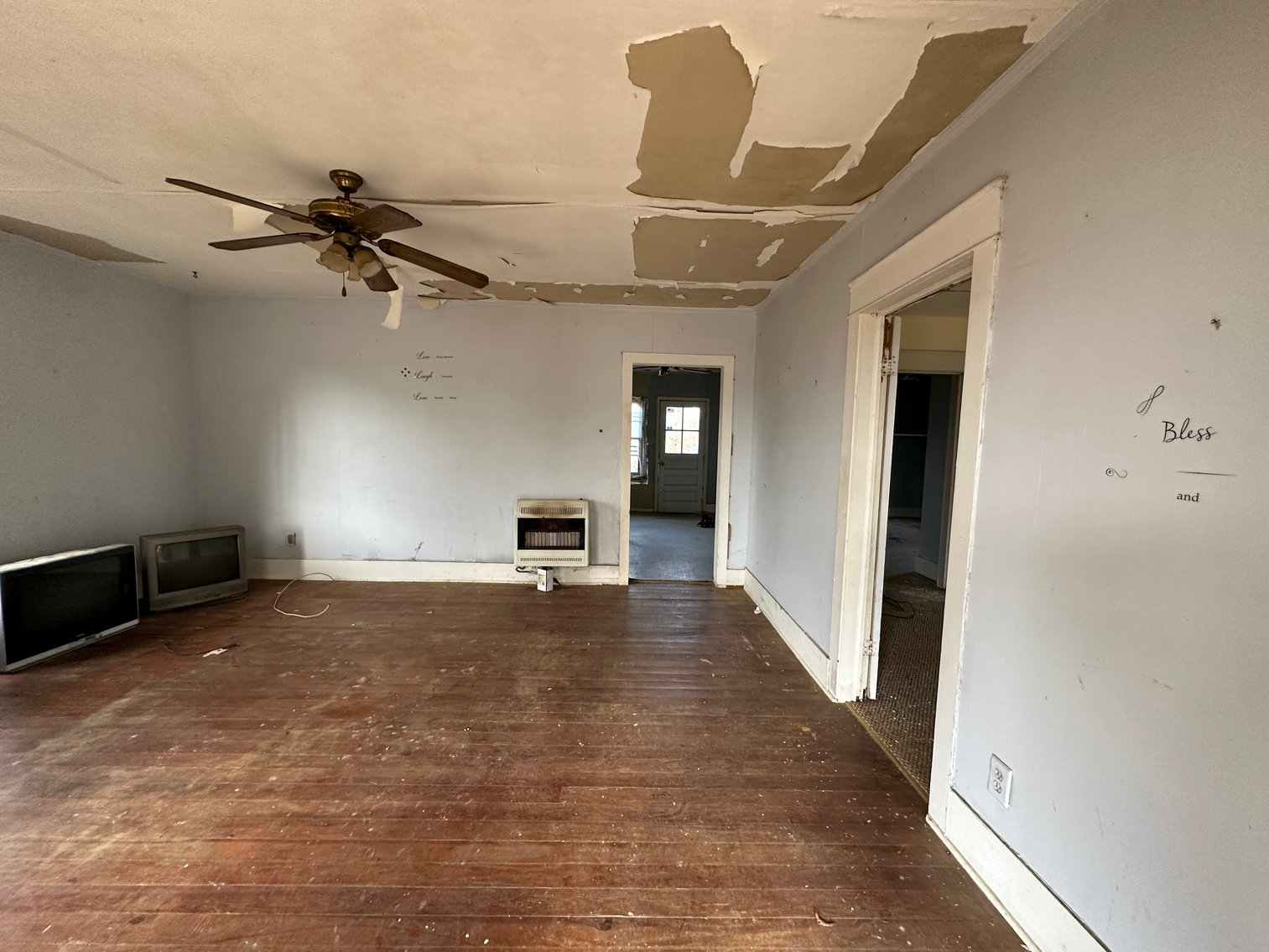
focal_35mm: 14
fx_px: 513
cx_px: 634
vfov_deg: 85.7
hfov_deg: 102.1
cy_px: 476
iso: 200
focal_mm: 2.22
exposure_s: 1/99
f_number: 2.2
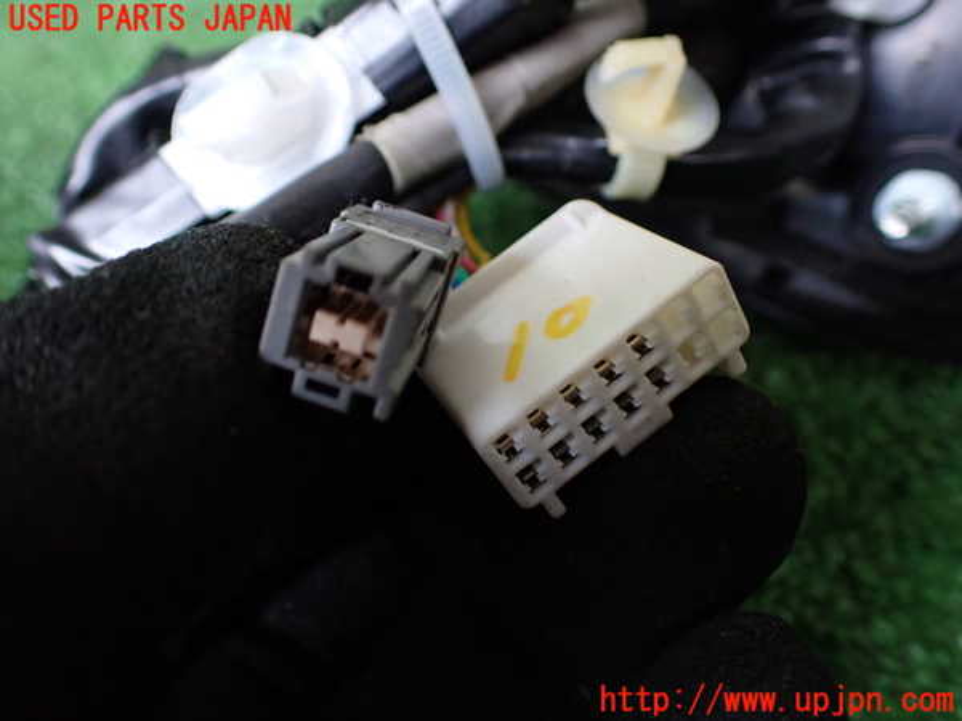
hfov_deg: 60.0
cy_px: 360
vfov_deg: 46.8
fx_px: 834
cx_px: 481
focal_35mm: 30
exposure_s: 1/125
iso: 400
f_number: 2.3
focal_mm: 5.4
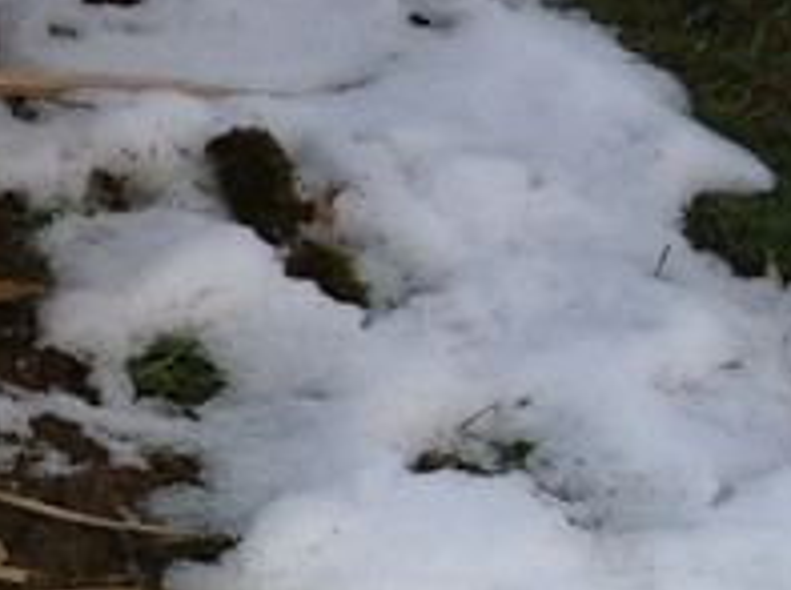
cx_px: -954
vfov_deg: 7.7
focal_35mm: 190
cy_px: 823
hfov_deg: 9.5
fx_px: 4334
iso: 50
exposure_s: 1/916
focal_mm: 4.28
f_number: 2.4
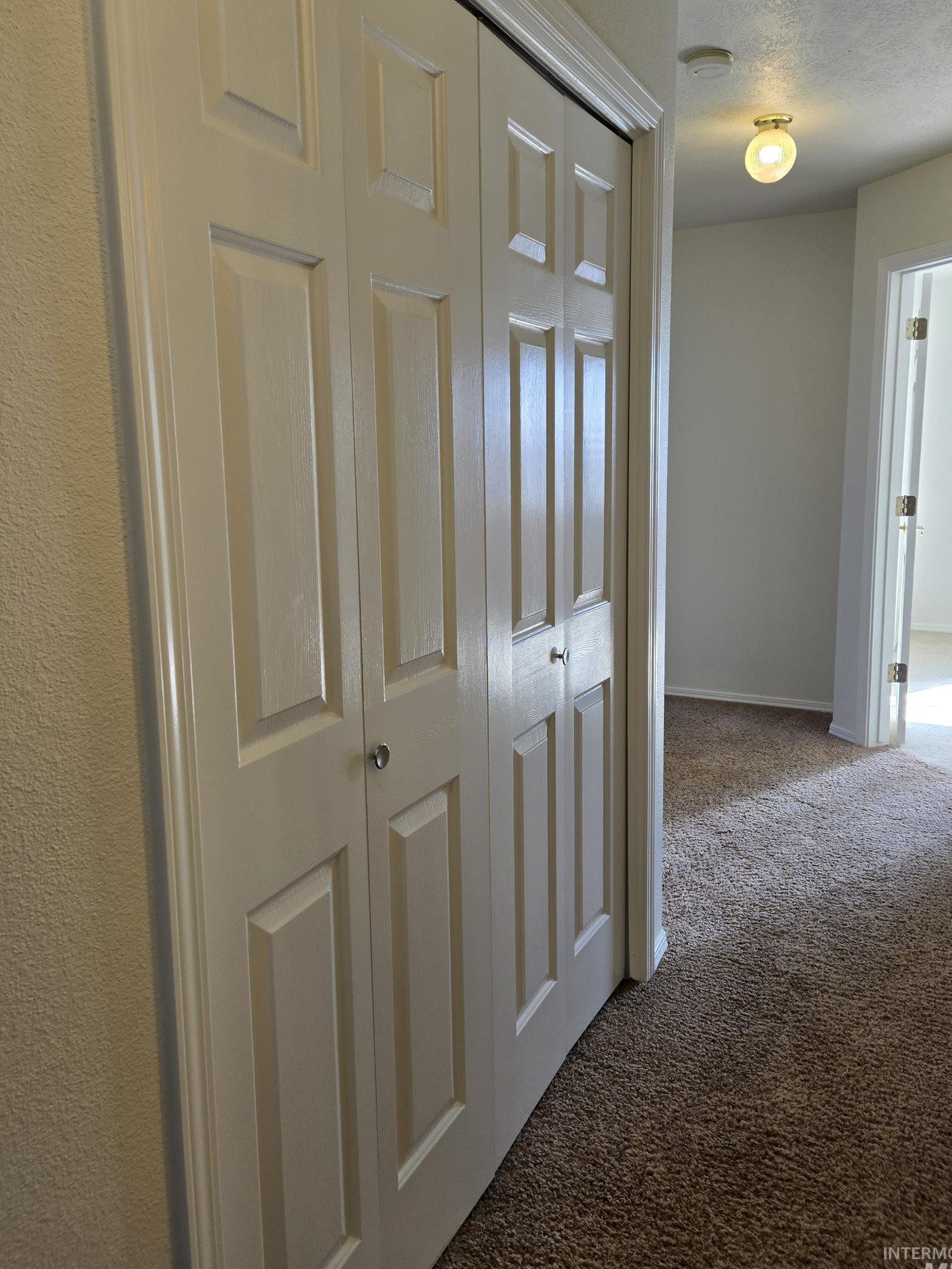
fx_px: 953
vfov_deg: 67.3
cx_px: 489
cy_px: 601
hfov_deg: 53.1
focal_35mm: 26
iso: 64
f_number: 1.8
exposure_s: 1/120
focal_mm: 5.4
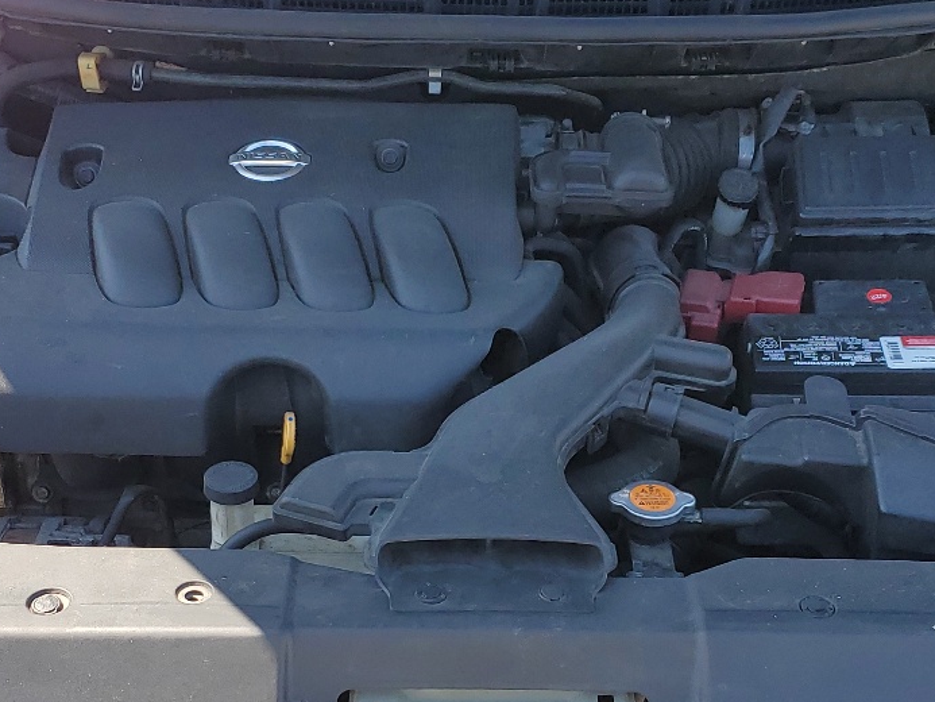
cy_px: 485
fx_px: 1621
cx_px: 455
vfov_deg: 24.3
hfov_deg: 32.2
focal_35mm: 60
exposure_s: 1/769
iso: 50
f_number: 1.5
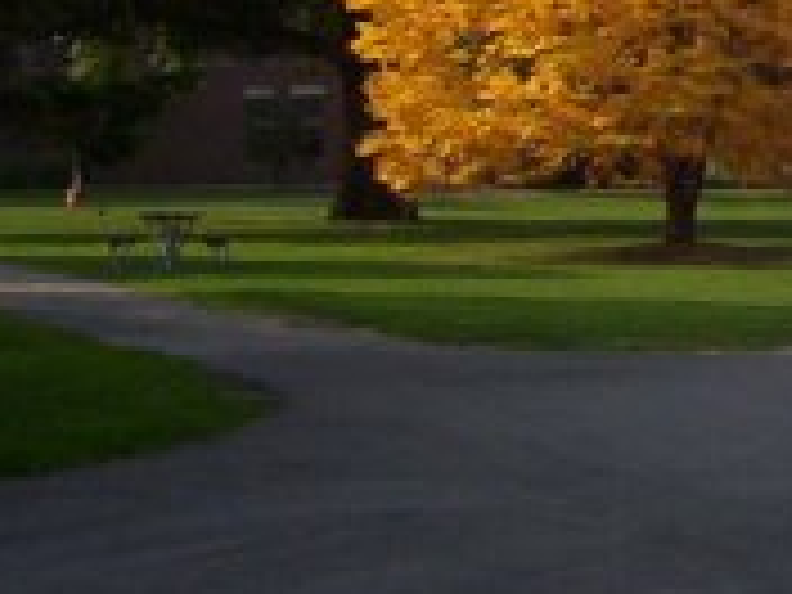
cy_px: -148
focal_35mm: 131
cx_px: 891
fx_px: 2997
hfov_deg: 14.7
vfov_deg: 11.1
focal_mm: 5.54
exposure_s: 1/387
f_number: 5.24
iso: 100
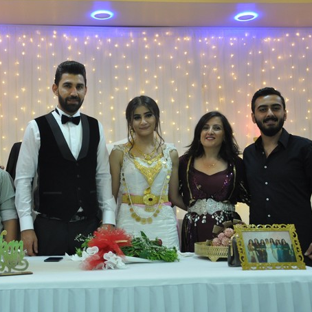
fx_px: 520
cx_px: 100
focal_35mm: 51
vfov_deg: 33.4
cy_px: 158
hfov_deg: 33.1
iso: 1250
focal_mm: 26
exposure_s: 1/80
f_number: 4.5
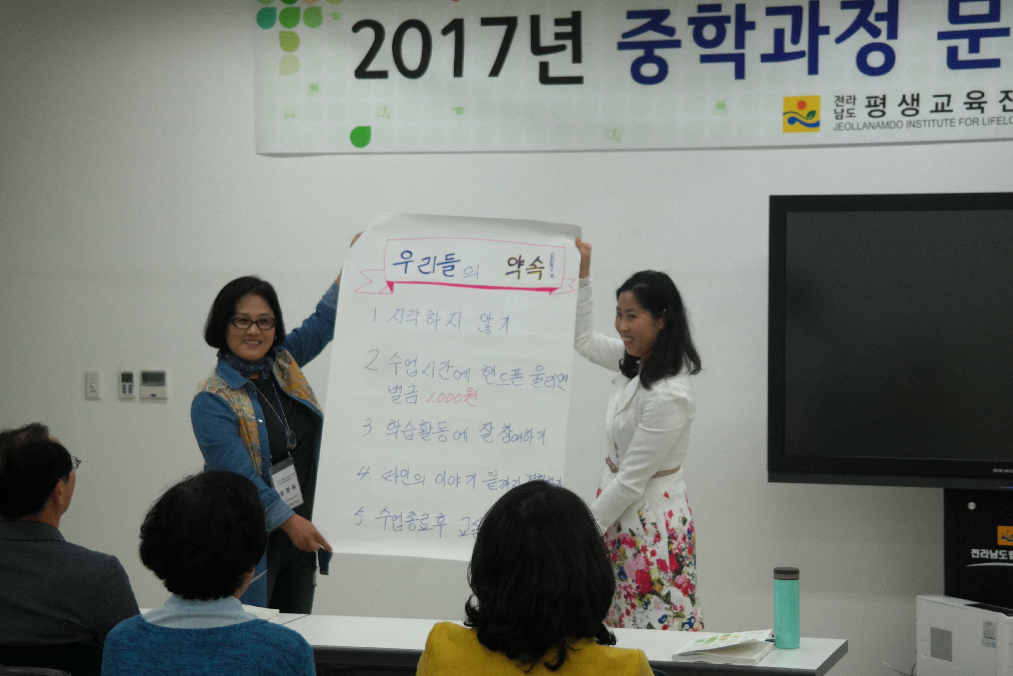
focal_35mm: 84
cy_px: 338
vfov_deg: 16.3
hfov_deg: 24.2
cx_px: 506
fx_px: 2363
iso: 400
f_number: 5.6
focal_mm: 55
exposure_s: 1/80
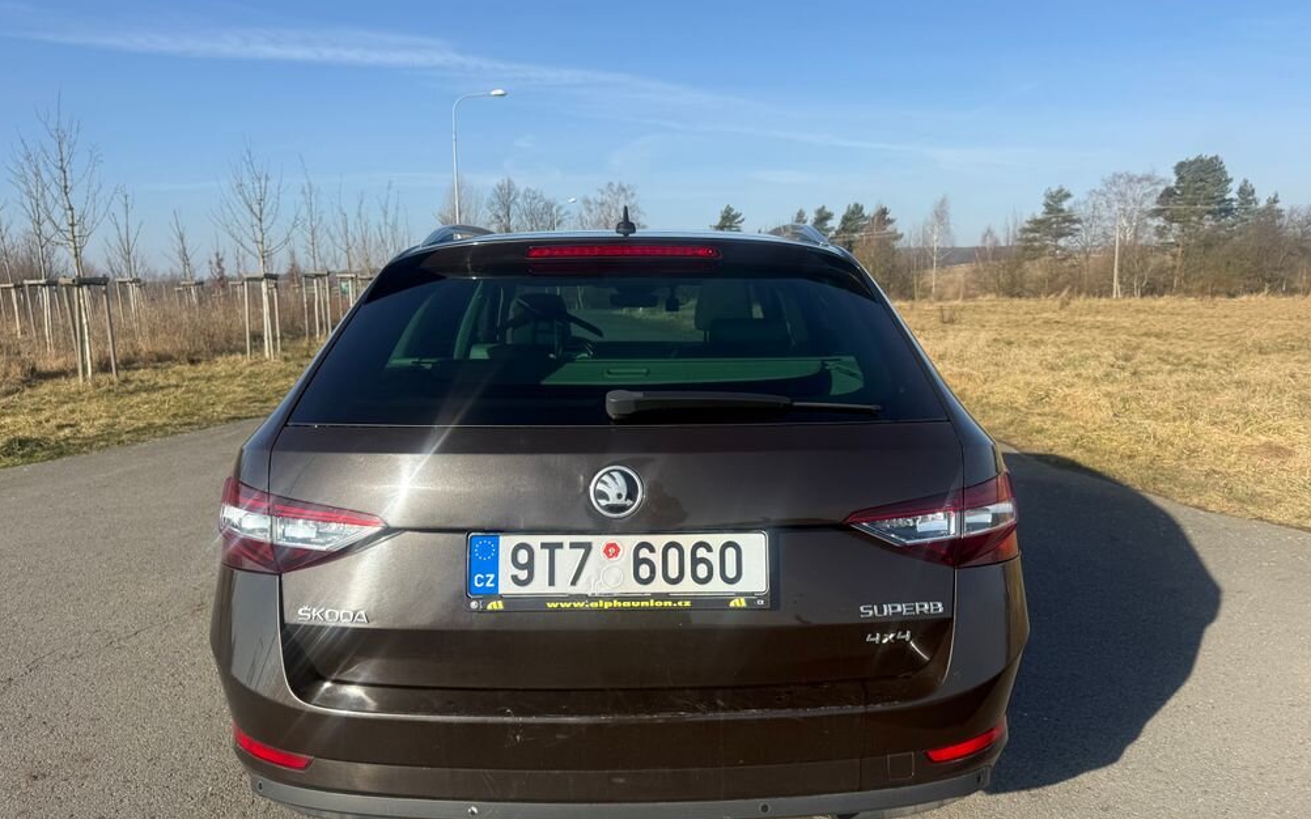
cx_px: 661
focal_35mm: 26
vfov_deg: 47.6
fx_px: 929
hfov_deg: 70.4
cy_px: 434
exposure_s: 1/3425
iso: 80
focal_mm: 6.76
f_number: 1.78
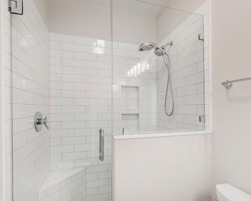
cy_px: 100
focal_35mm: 17
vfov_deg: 77.0
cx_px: 128
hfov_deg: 89.6
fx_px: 126
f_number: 8
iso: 100
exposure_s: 1/2.5
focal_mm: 10
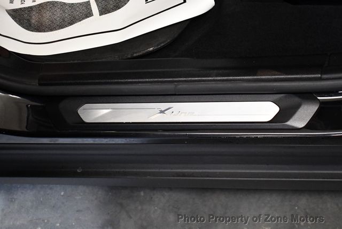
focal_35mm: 60
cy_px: 114
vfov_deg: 22.7
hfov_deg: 33.4
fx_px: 571
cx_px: 171
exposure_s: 1/125
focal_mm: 30
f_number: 4.2
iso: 3200
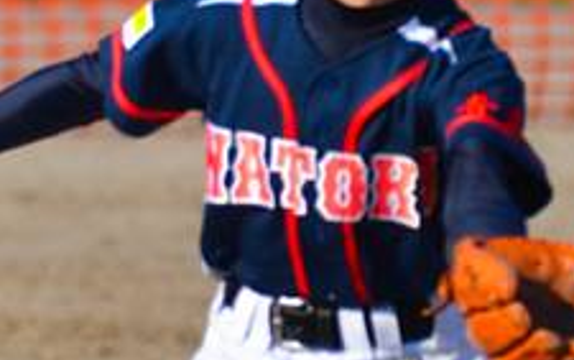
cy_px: 357
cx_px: 300
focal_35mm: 1220
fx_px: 19099
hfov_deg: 1.7
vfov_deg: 1.1
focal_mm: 300
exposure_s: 1/1600
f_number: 6.3
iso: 400
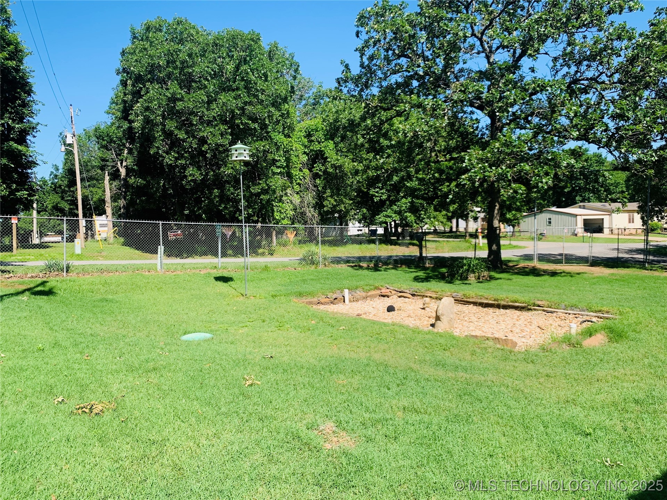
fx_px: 501
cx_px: 334
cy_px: 250
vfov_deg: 53.1
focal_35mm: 26
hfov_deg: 67.3
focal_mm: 4.25
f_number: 1.8
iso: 25
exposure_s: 1/1190
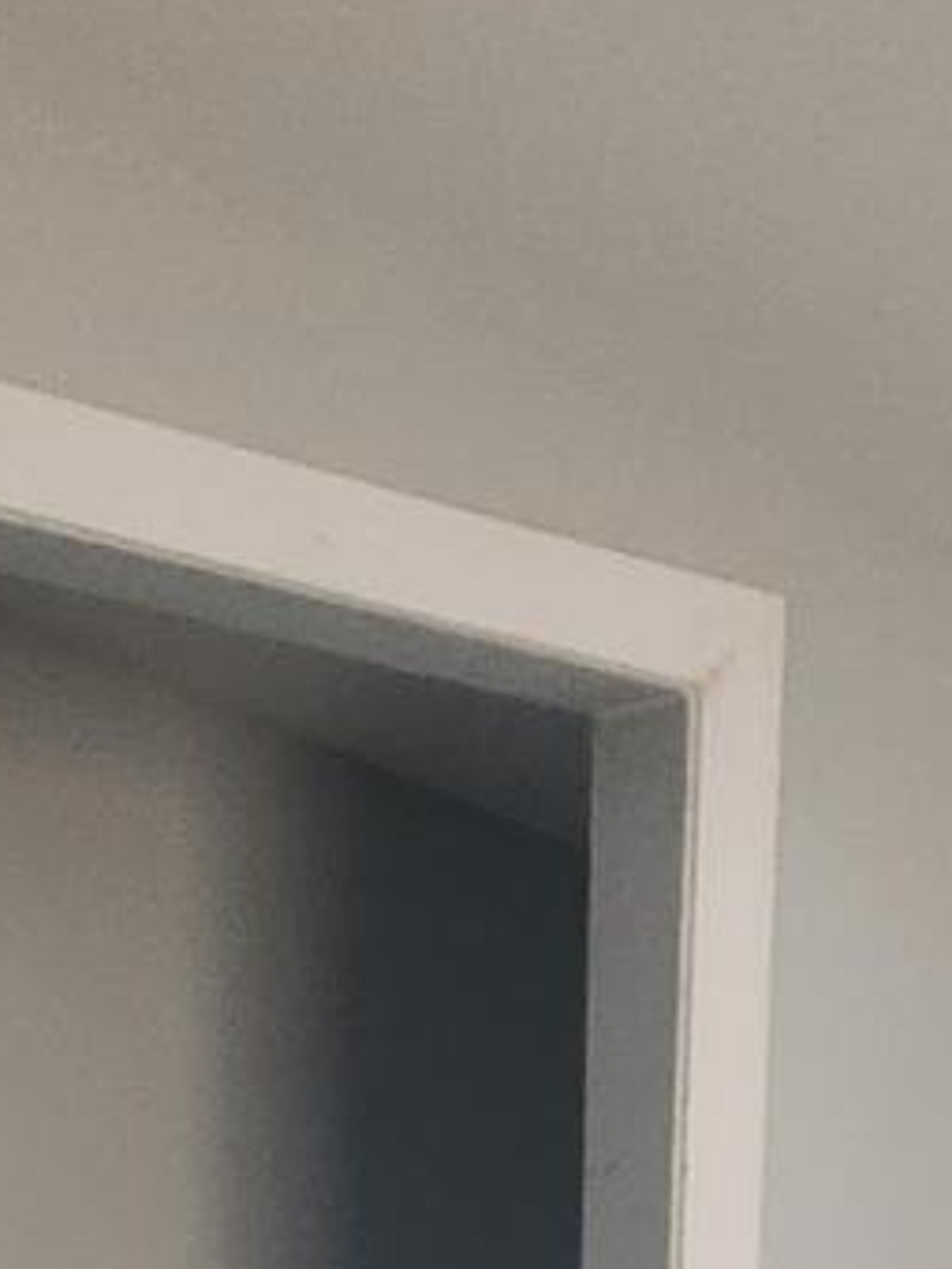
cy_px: 2818
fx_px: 3814
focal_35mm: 104
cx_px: 784
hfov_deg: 14.1
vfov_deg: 14.4
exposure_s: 1/120
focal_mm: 5.4
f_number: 1.8
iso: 250
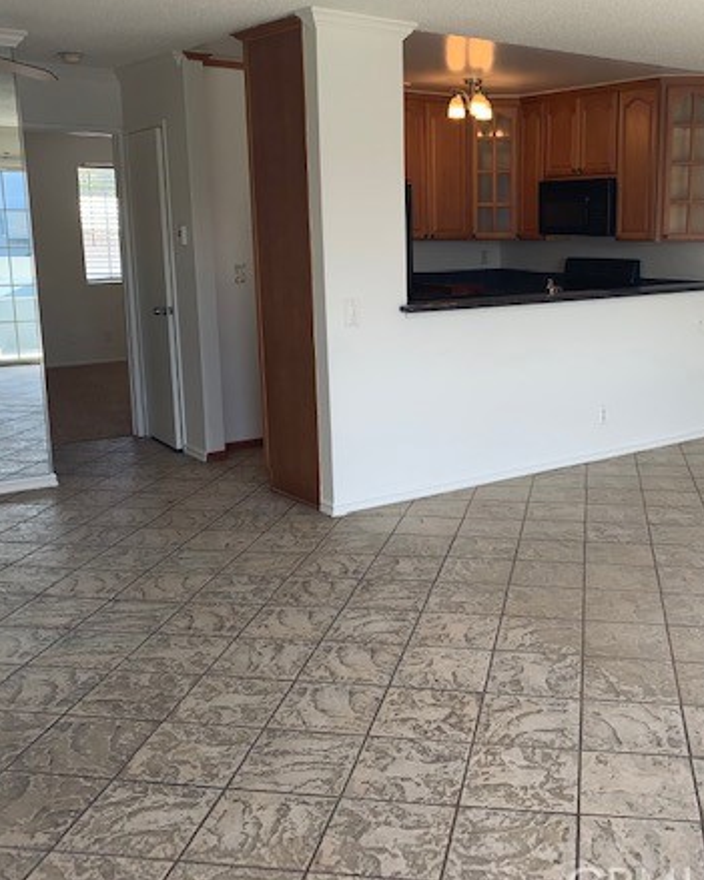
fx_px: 964
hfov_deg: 39.4
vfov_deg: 49.1
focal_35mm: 37
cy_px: 433
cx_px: 493
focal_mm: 4.25
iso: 25
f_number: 1.8
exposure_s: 1/122
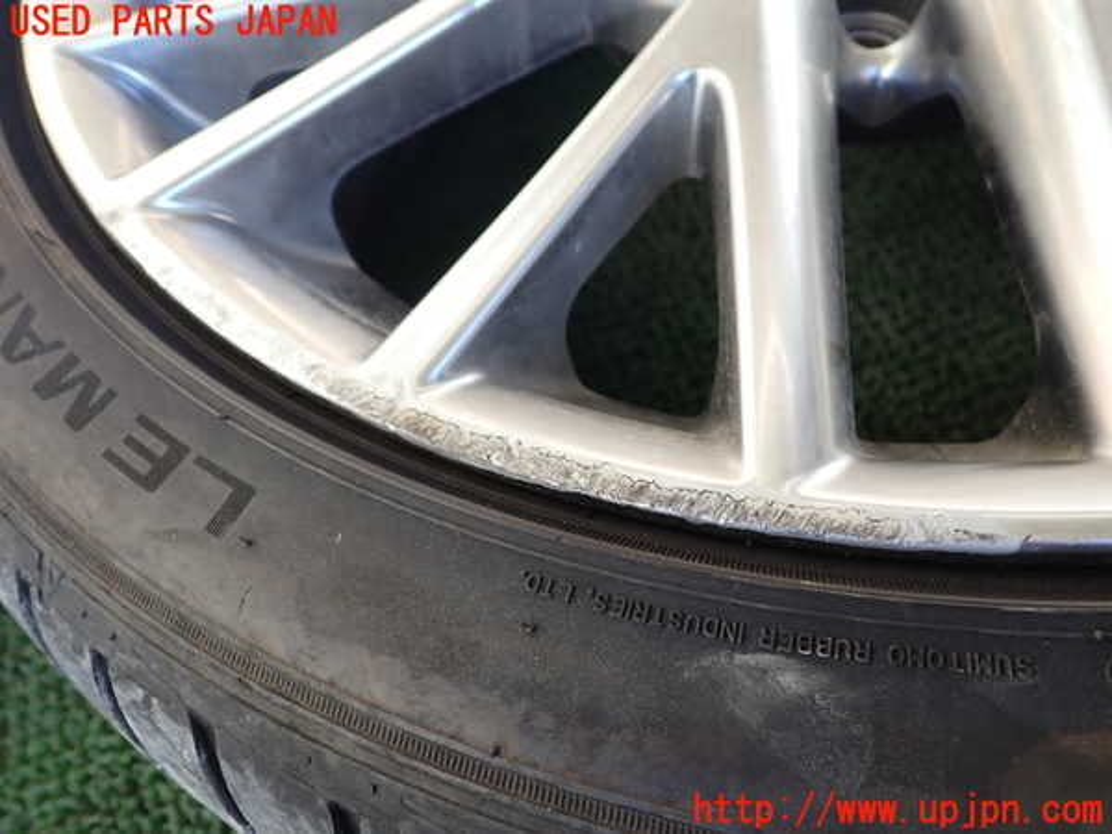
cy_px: 417
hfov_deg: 60.0
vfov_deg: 46.8
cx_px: 556
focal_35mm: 30
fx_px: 964
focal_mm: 5.4
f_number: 2.3
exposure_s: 1/100
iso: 100
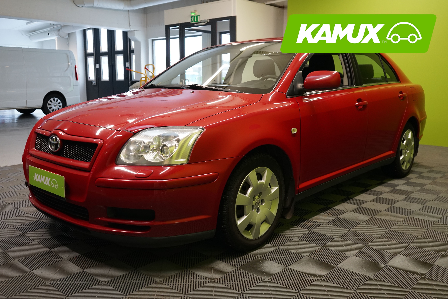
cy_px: 150
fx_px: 398
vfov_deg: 41.1
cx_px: 224
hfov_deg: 58.7
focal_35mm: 32
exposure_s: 1/30
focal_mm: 32
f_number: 4.5
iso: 1000
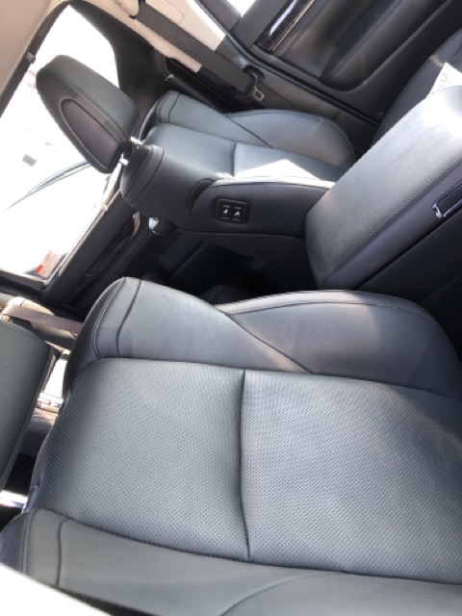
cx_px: 231
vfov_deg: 63.4
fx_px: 498
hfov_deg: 49.7
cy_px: 308
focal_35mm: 28
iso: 25
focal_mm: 3.99
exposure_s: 1/30
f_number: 1.8
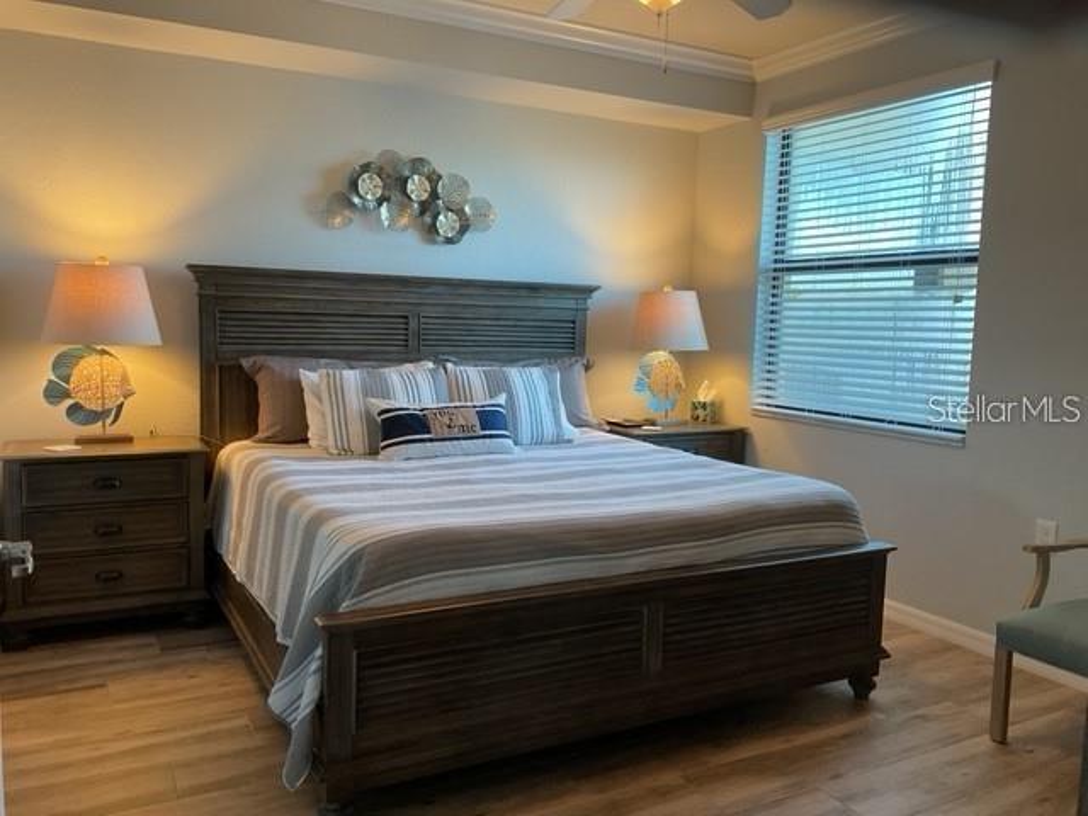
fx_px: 911
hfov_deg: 61.7
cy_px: 408
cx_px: 544
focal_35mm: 29
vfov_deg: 48.2
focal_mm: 3
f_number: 1.8
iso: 64
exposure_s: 1/60
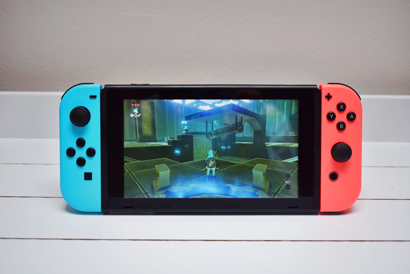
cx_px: 205
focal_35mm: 48
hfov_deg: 41.1
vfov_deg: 28.1
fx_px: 547
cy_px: 137
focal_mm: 32
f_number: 4.5
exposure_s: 1/80
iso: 400
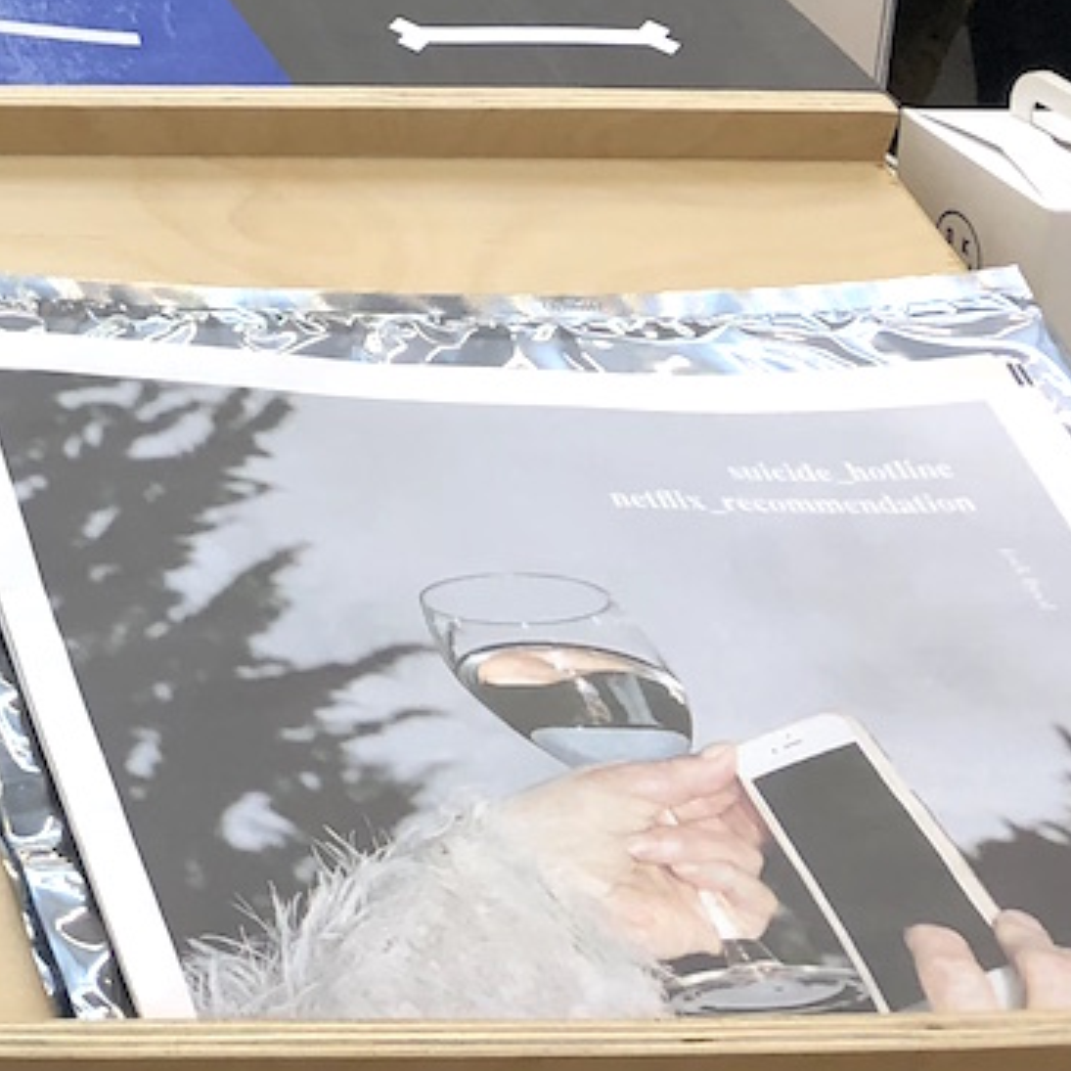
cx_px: -977
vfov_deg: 16.8
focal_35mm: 95
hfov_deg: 15.3
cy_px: -467
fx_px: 3325
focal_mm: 3.99
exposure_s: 1/120
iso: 40
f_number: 1.8
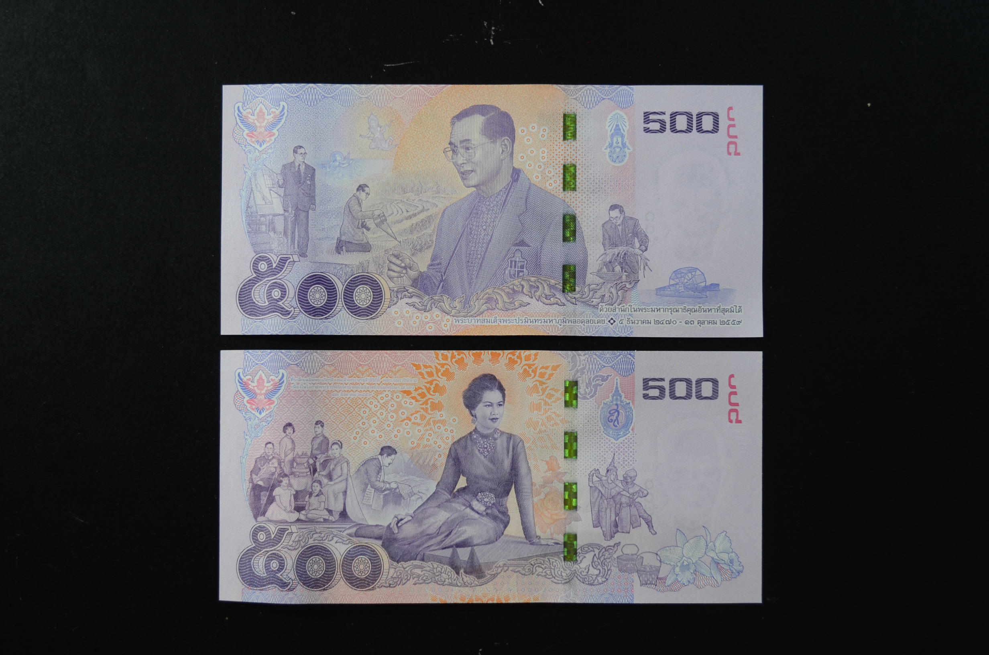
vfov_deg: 28.0
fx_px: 1316
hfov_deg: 41.2
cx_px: 494
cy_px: 328
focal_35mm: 48
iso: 800
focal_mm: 32
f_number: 5
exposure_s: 1/10
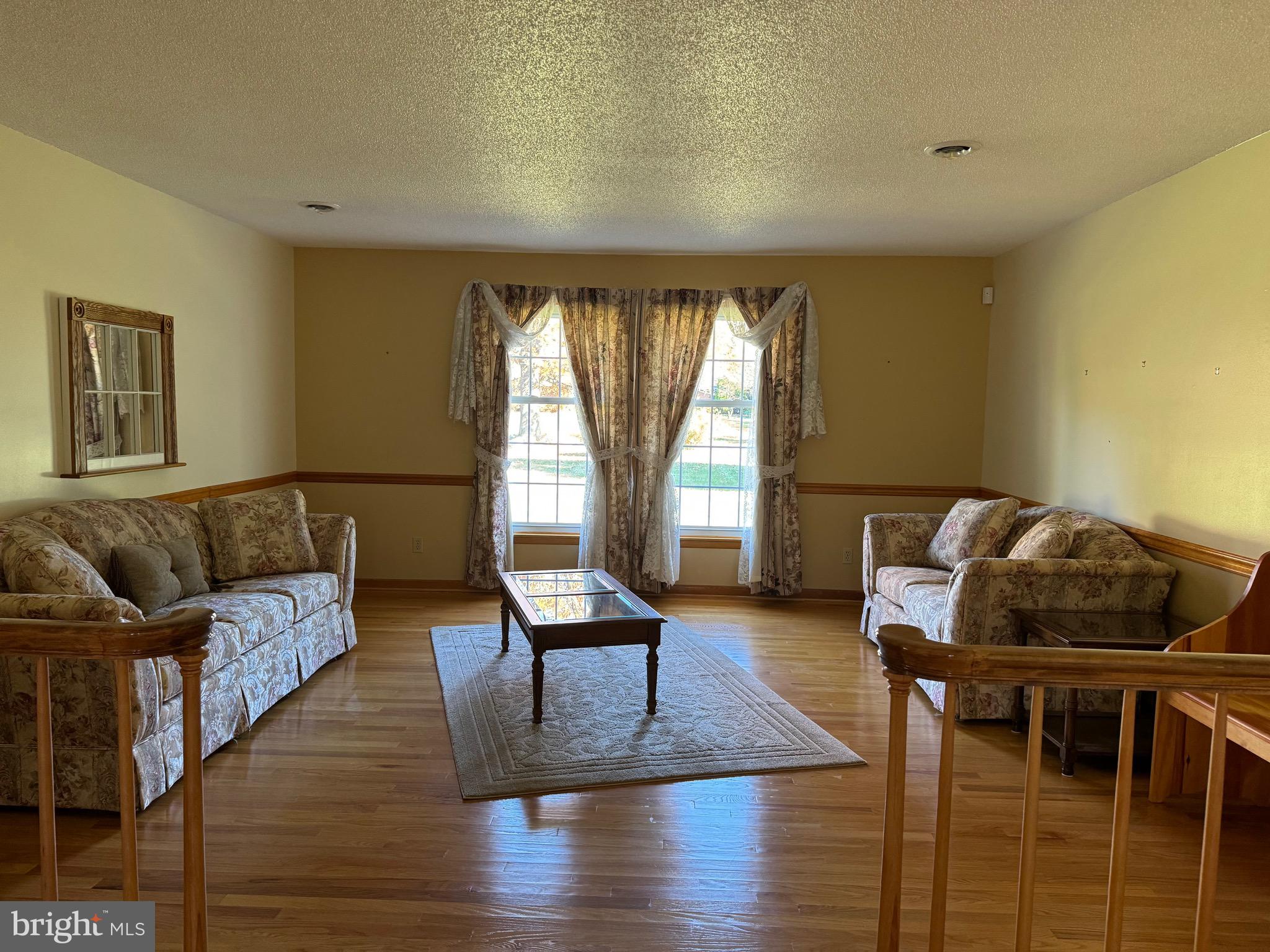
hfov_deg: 71.6
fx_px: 881
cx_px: 635
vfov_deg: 56.8
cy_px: 476
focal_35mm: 24
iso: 250
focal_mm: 6.76
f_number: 1.78
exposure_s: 1/60
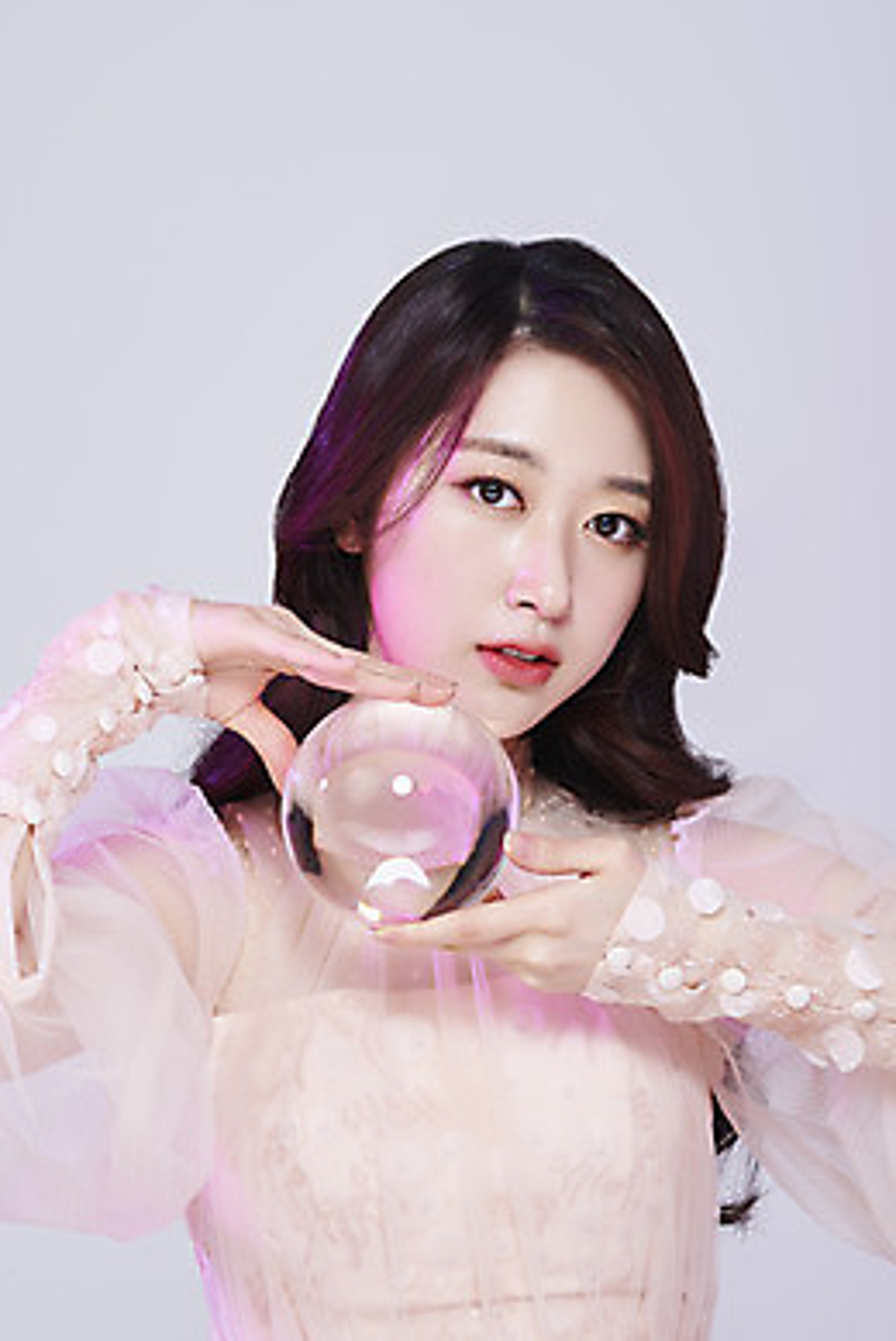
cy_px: 686
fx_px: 4025
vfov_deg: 18.9
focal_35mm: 108
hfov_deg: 12.7
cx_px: 457
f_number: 11
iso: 64
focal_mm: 105
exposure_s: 1/125
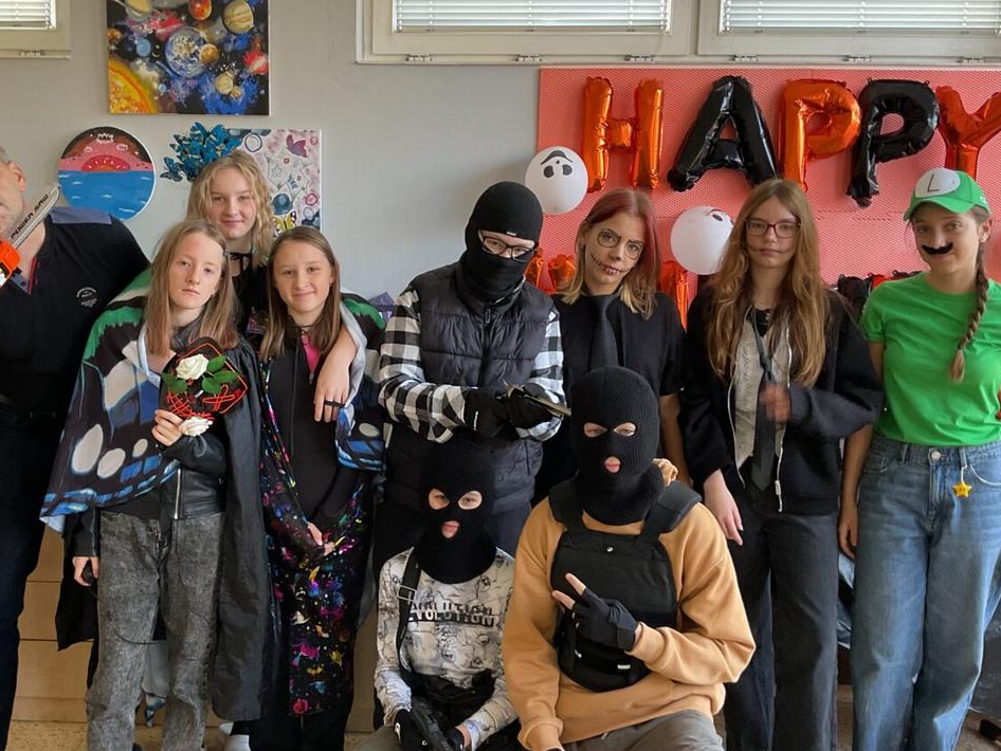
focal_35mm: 41
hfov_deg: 45.4
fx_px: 1186
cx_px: 384
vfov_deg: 35.2
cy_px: 380
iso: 80
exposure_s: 1/50
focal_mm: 3
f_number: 1.8
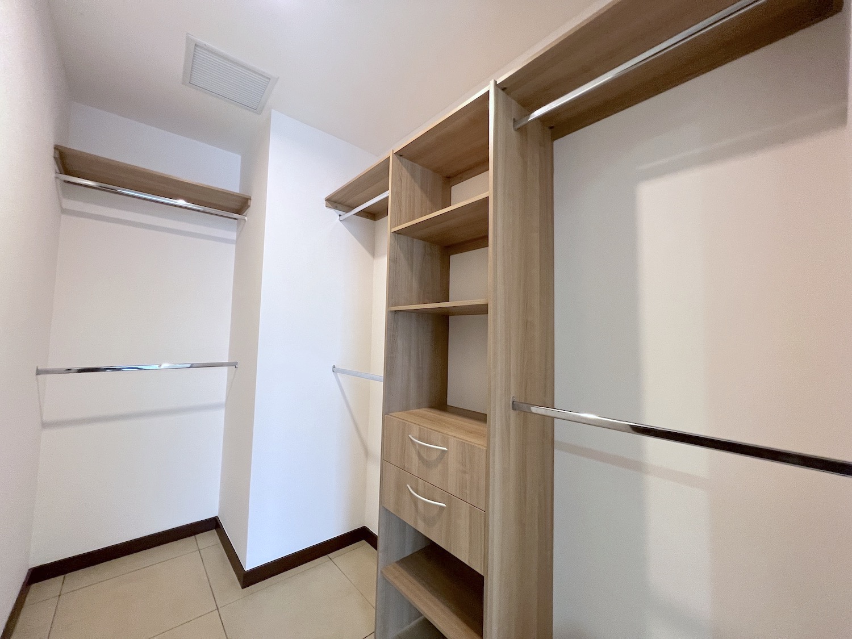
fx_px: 320
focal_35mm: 13
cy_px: 320
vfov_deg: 89.9
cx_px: 426
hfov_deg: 106.2
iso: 320
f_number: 1.8
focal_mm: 1.57
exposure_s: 1/60
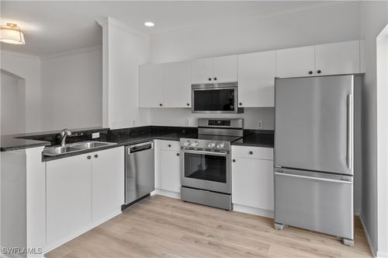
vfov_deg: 59.4
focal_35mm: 21
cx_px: 194
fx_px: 226
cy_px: 129
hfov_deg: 81.3
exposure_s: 1/8
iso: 200
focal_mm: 14
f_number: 8
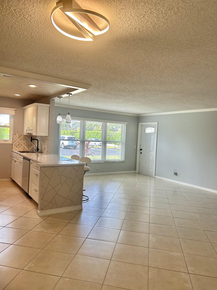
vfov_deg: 67.3
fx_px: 217
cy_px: 145
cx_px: 108
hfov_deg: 53.1
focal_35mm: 26
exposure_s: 1/135
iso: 50
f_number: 1.5
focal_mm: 5.7
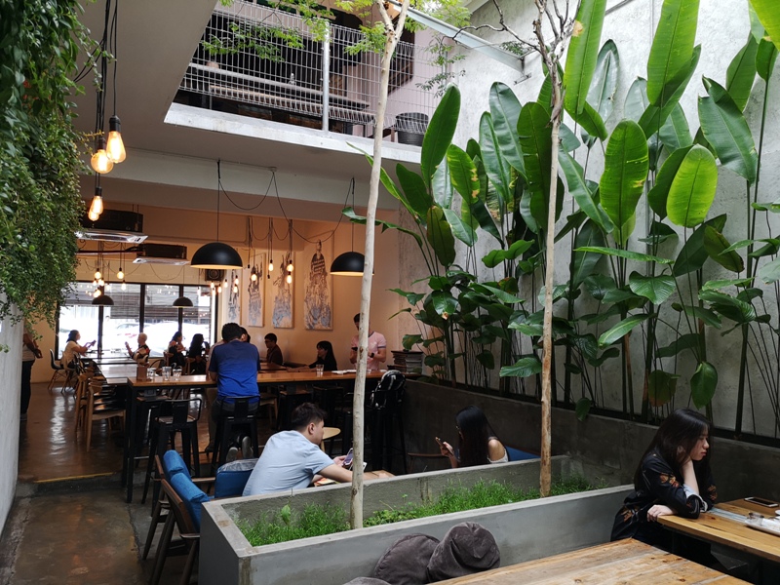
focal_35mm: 27
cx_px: 390
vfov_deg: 51.4
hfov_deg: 65.3
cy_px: 292
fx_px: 608
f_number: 1.8
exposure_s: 1/50
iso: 100
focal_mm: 3.95
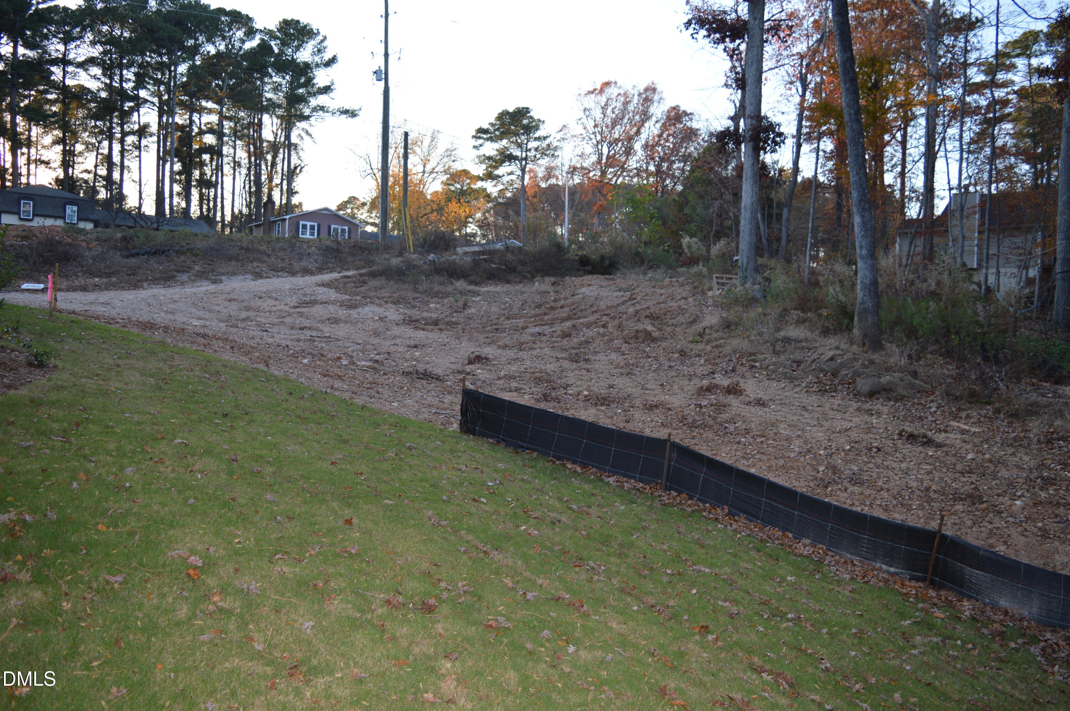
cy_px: 356
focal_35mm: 27
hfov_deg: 67.4
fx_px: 802
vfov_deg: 47.8
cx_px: 535
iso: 125
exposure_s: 1/125
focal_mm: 18
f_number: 4
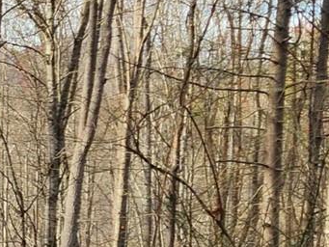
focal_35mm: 138
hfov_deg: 13.0
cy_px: 164
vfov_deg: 10.7
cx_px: -256
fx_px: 1312
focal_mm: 5.4
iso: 20
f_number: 1.8
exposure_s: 1/231
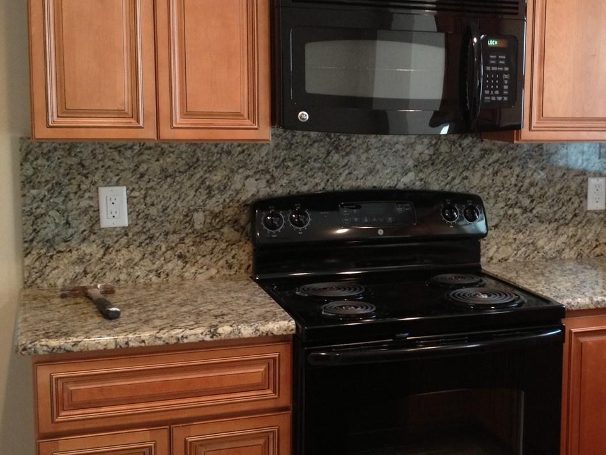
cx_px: 465
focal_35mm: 59
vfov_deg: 24.8
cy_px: 214
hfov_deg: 32.0
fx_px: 1033
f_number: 2.4
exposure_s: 1/20
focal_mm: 4.28
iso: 160
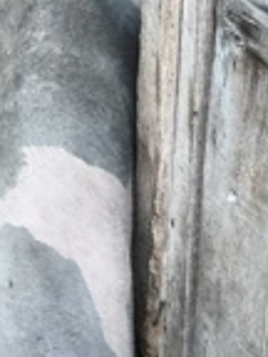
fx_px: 1321
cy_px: 188
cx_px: -37
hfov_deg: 11.4
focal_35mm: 128
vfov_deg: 15.4
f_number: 1.65
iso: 125
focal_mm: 6.14
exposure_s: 1/100
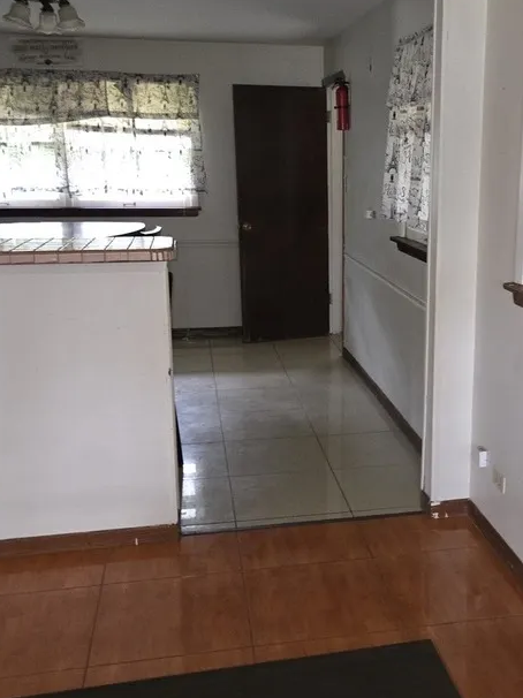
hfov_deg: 34.5
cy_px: 340
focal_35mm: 41
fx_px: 827
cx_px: 381
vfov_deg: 45.8
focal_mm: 5.4
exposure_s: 1/12
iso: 1000
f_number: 1.8
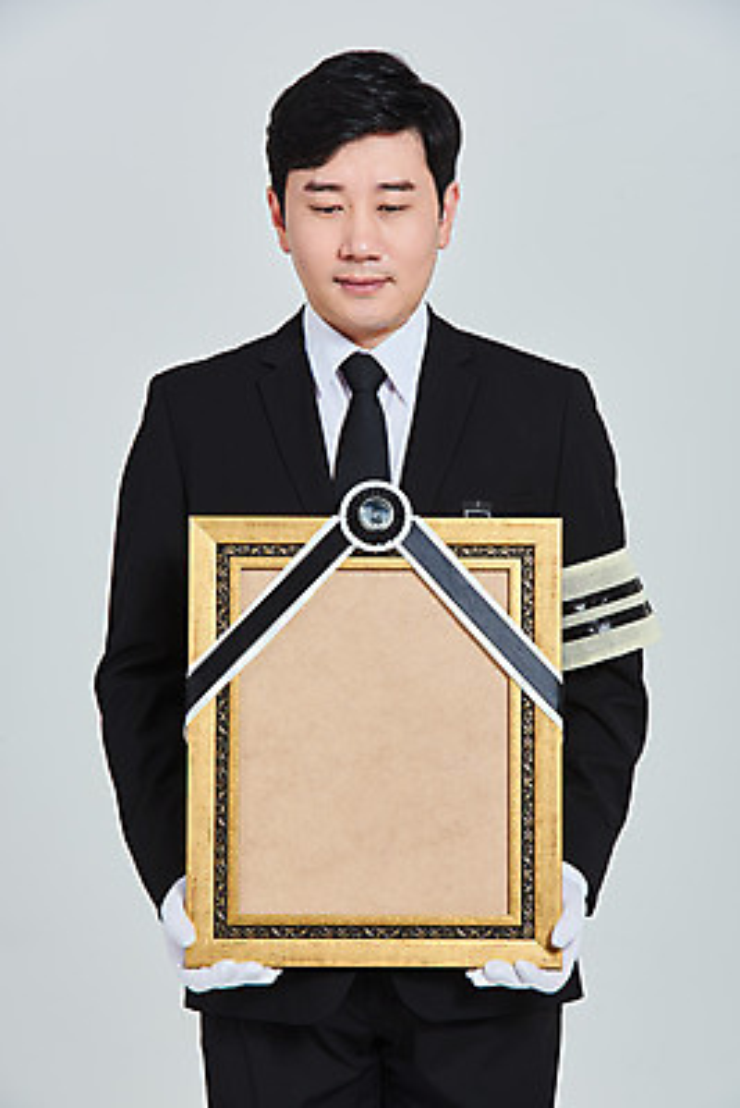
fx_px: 4467
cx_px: 370
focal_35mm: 145
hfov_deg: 9.5
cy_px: 554
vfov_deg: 14.1
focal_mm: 145
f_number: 13
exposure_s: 1/125
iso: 100
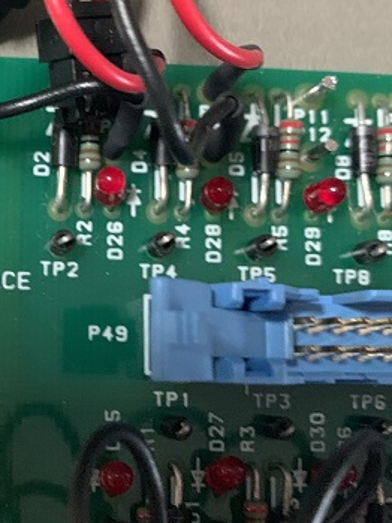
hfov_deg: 23.4
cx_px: -1
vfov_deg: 32.2
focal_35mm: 60
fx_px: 907
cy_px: 241
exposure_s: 1/30
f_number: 1.8
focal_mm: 4.25
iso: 400
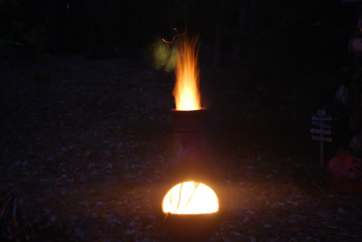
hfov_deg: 35.0
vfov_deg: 23.8
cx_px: 181
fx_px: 574
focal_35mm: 57
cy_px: 121
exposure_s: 1.5
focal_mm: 38
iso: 400
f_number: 5.3
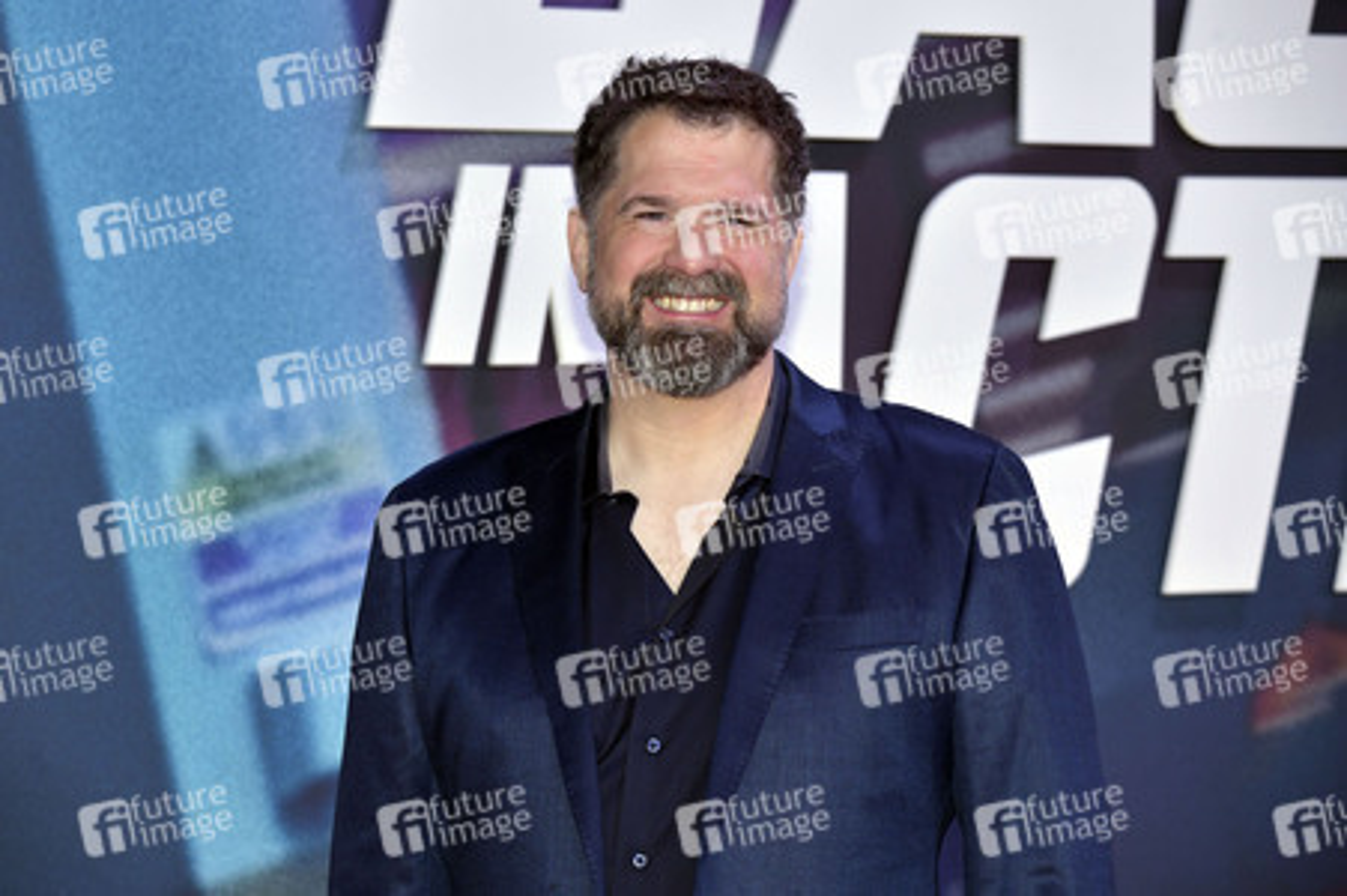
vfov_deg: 9.8
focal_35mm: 140
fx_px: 5234
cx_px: 674
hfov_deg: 14.7
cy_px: 448
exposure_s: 1/200
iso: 1250
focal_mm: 140
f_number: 7.1
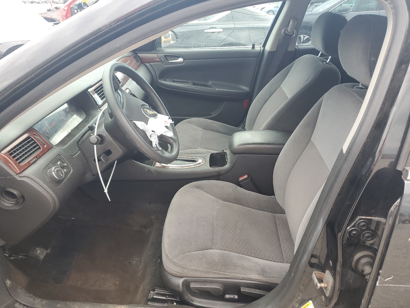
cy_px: 154
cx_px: 205
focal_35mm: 26
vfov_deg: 53.1
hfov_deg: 67.3
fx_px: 308
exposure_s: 1/120
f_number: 1.5
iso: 68
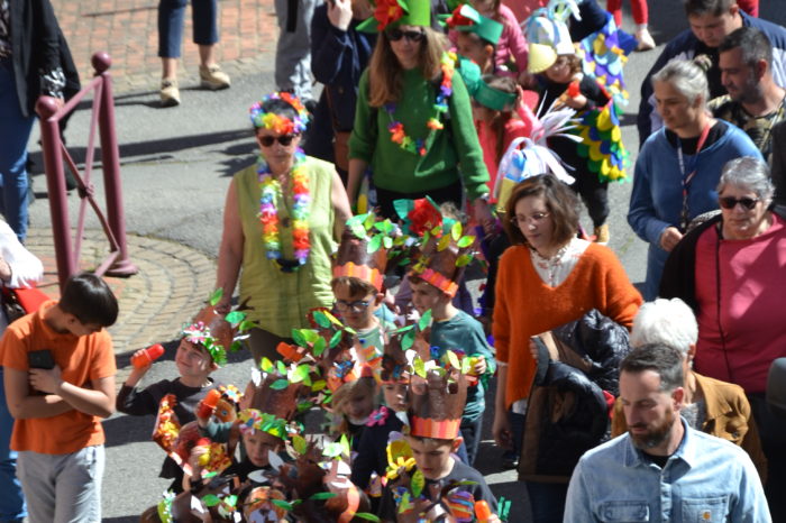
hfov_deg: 13.0
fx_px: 3437
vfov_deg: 8.7
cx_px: 393
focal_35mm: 158
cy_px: 262
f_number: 6.3
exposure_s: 1/160
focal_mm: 105
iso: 100
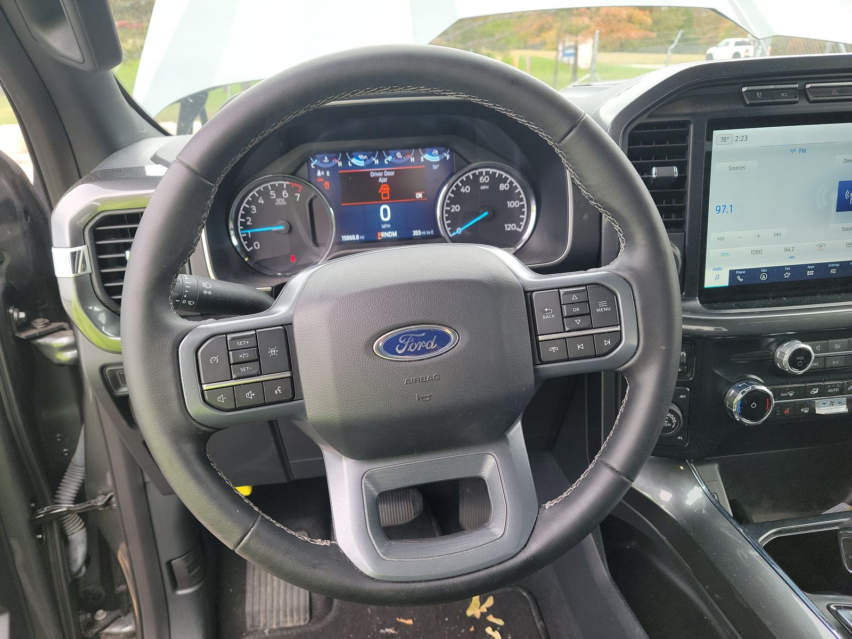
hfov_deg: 71.6
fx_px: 591
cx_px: 426
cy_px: 320
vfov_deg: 56.8
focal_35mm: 24
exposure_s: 1/59
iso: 59
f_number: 1.8
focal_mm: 6.7
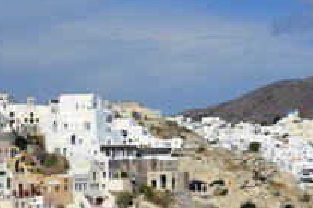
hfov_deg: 14.5
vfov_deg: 9.7
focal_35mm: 141
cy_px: 190
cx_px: 79
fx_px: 1225
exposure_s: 1/250
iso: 100
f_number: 11
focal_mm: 70
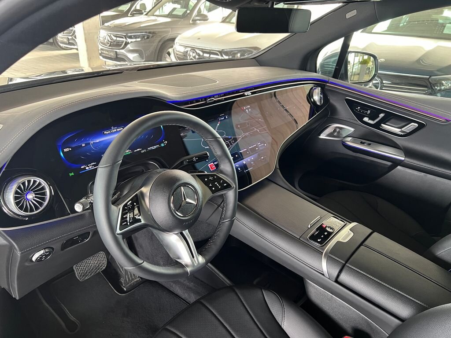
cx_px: 226
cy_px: 169
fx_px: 339
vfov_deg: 53.1
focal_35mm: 26
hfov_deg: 67.3
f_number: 1.5
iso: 200
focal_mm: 5.7
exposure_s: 1/54
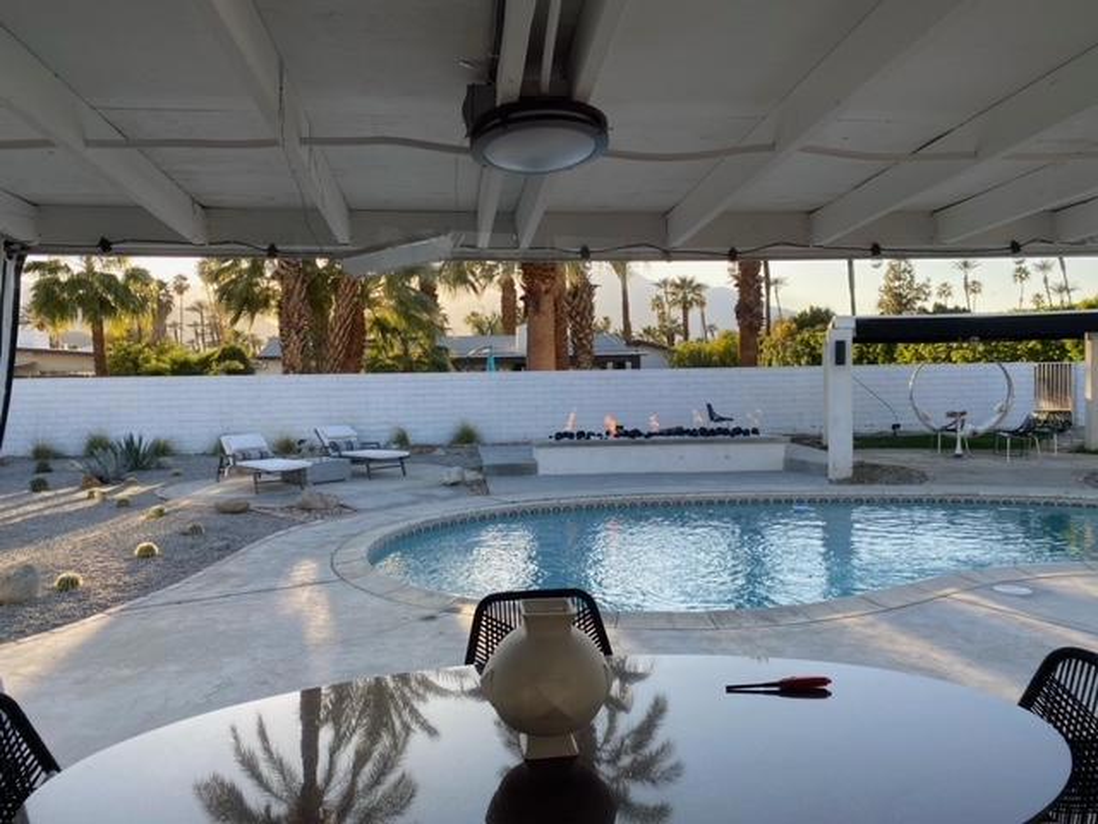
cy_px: 412
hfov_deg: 67.3
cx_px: 549
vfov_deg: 53.1
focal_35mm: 26
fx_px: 825
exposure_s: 1/268
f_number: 1.8
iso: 32
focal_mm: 4.25
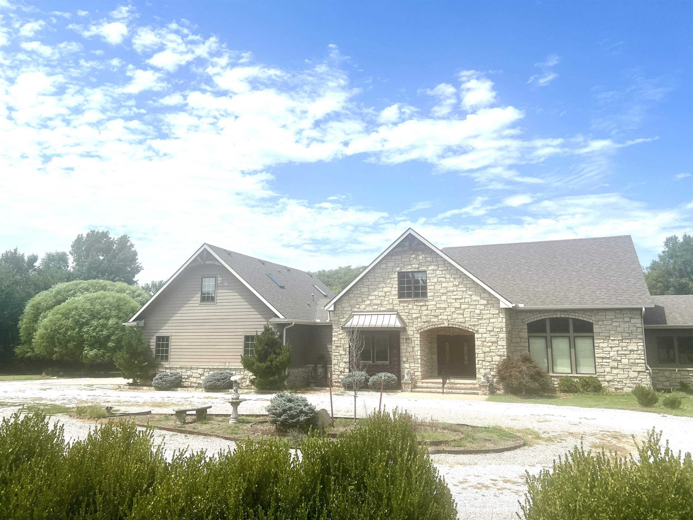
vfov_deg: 53.1
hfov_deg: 67.3
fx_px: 521
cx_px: 346
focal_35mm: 26
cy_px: 260
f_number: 1.5
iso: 50
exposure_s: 1/7463
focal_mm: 5.7
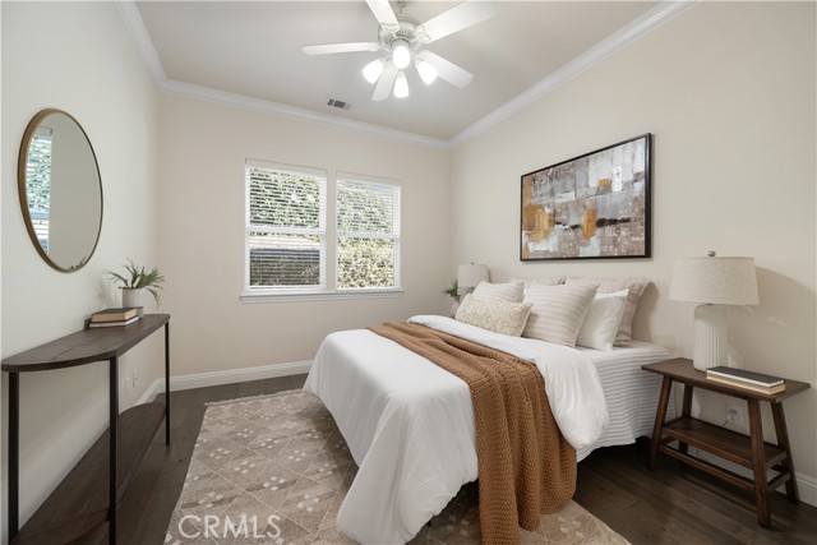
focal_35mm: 14
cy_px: 272
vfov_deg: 81.2
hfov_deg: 104.2
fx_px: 318
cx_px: 408
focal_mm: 14
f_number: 8
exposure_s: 1/3
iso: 100
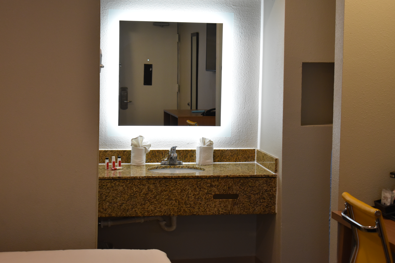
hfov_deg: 27.0
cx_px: 198
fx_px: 823
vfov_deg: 18.2
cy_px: 132
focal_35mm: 75
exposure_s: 1/125
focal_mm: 50
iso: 1100
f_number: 5.6
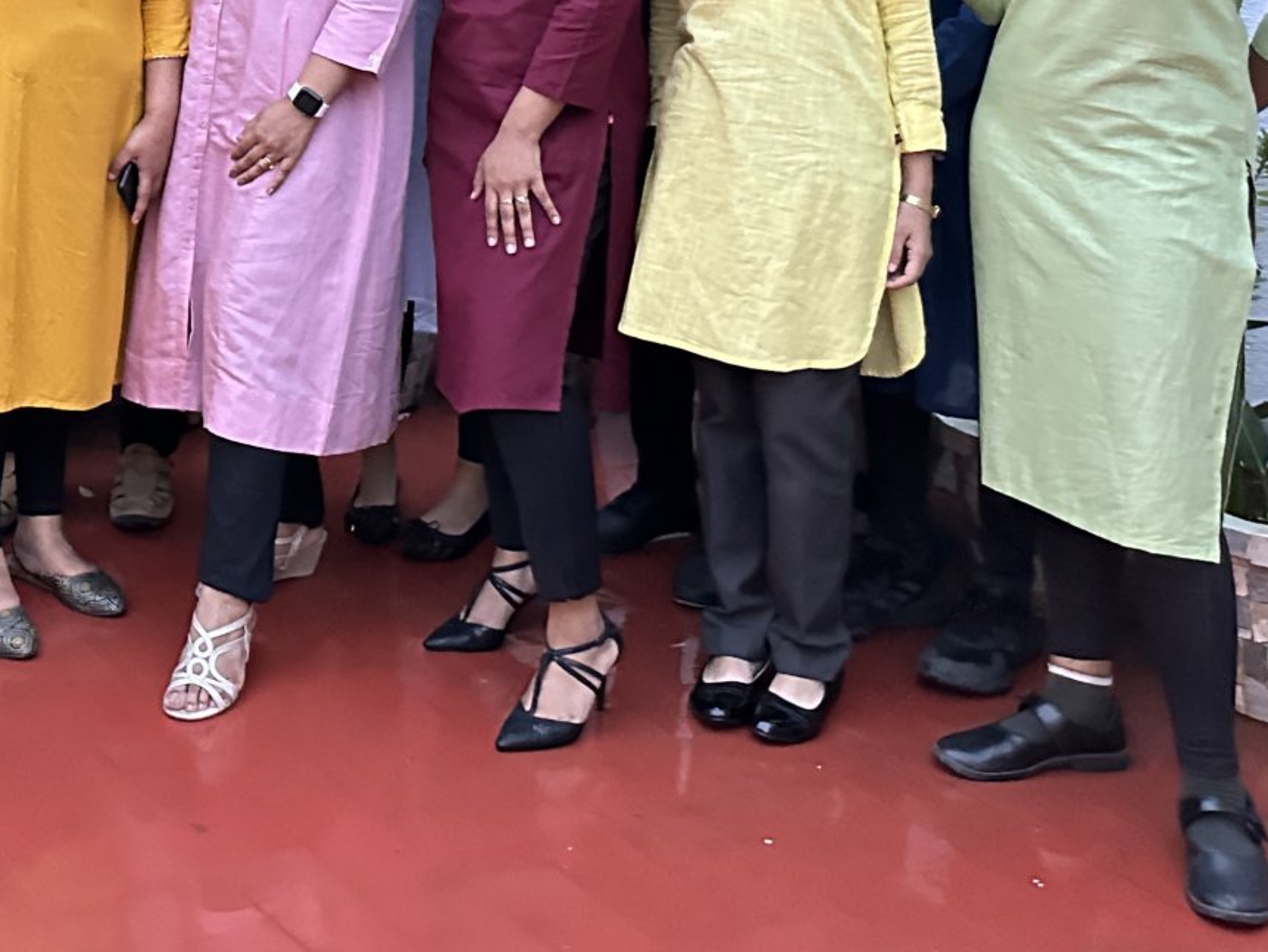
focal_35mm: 57
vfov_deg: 24.5
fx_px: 2089
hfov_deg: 32.1
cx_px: 129
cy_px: 0
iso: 1000
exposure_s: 1/25
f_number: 1.78
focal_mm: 6.86
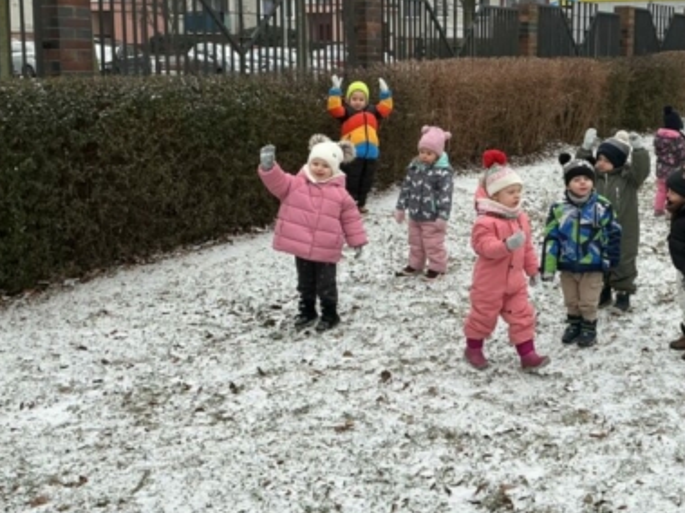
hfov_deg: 38.2
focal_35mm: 49
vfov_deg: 29.5
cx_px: 492
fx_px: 969
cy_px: 190
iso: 20
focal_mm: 3
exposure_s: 1/199
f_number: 1.8
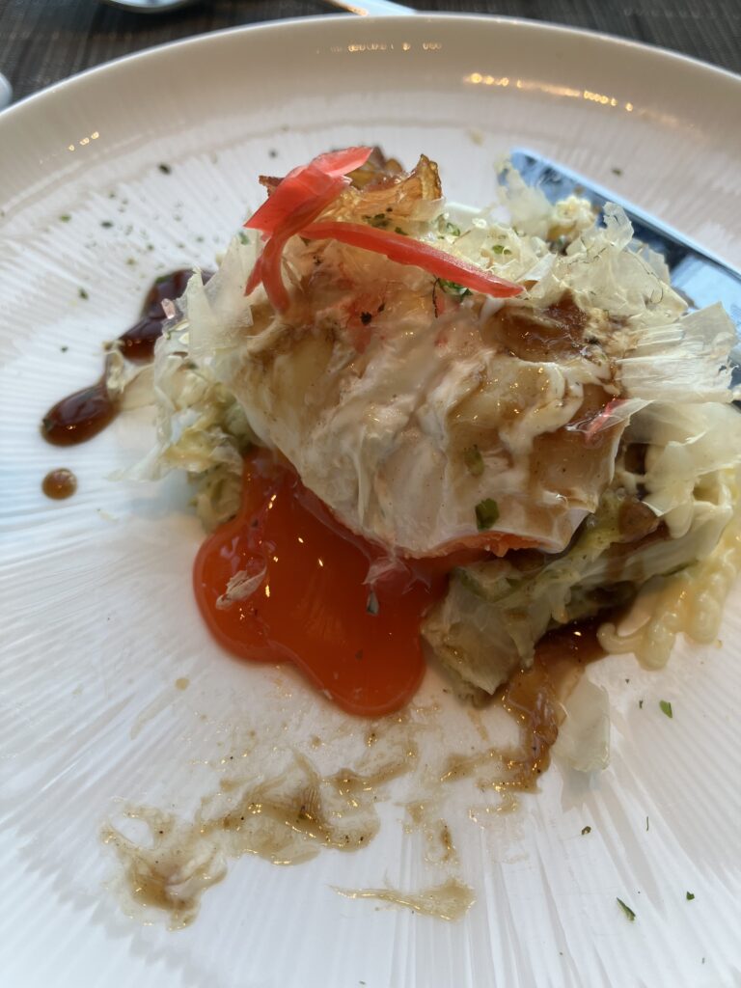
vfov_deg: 63.4
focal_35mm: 28
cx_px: 370
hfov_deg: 49.7
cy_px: 494
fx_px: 799
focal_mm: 3.99
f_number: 1.8
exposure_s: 1/120
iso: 40
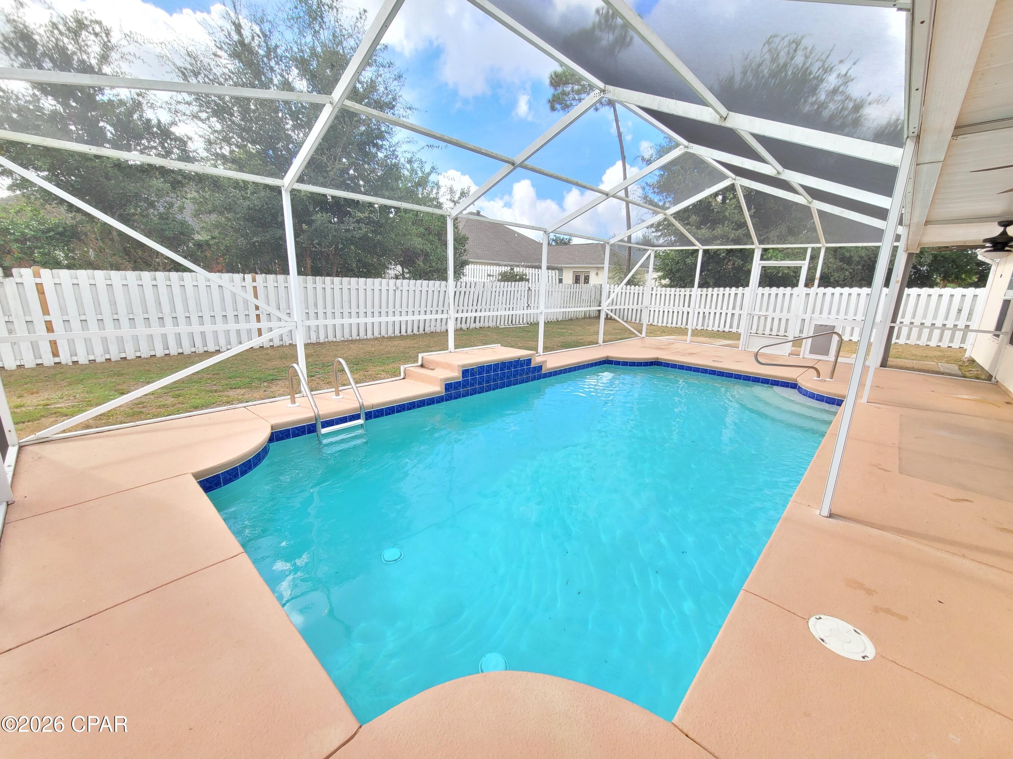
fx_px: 380
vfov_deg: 89.9
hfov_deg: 106.2
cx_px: 506
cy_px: 380
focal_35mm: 13
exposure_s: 1/202
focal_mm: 2.2
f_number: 2.2
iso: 50
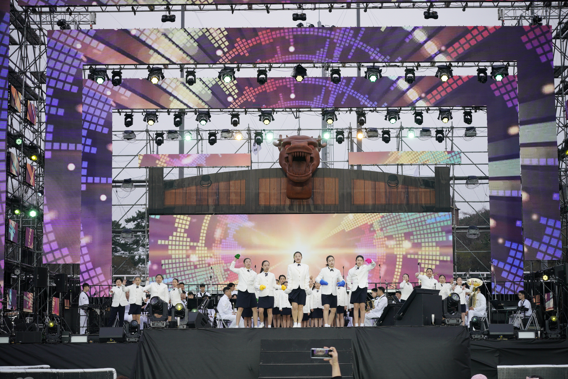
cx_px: 284
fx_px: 1104
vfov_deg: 19.5
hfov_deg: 28.8
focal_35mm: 70
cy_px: 190
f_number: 5.6
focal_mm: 70
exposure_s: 1/320
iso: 800
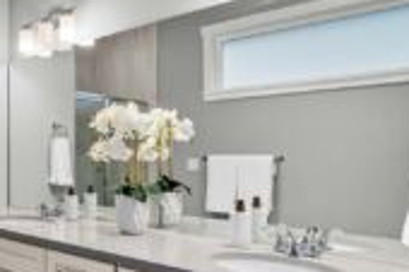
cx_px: 19
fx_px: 375
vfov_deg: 39.5
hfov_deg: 49.1
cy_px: 179
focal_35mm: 33
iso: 1000
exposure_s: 1/10
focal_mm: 14
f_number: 7.1
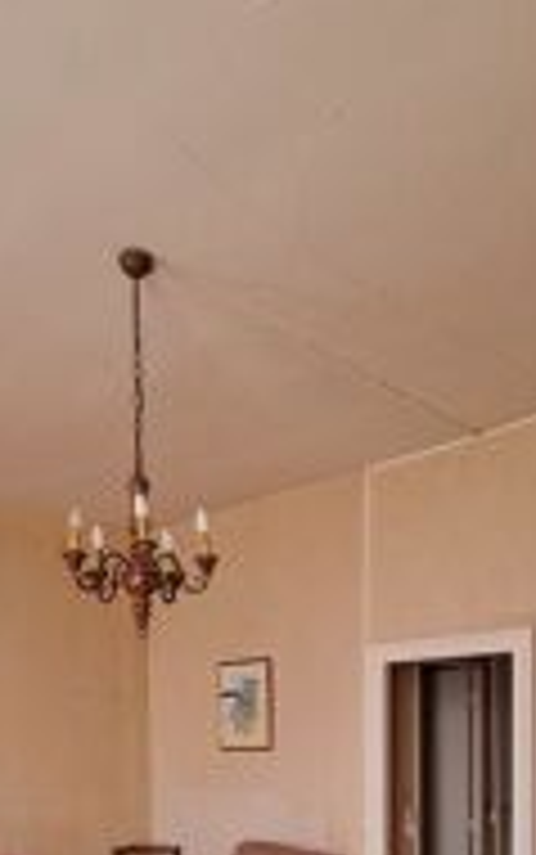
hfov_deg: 40.6
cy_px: 772
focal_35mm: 31
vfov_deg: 53.4
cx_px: 279
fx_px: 723
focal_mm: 2.2
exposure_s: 1/147
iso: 50
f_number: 2.2
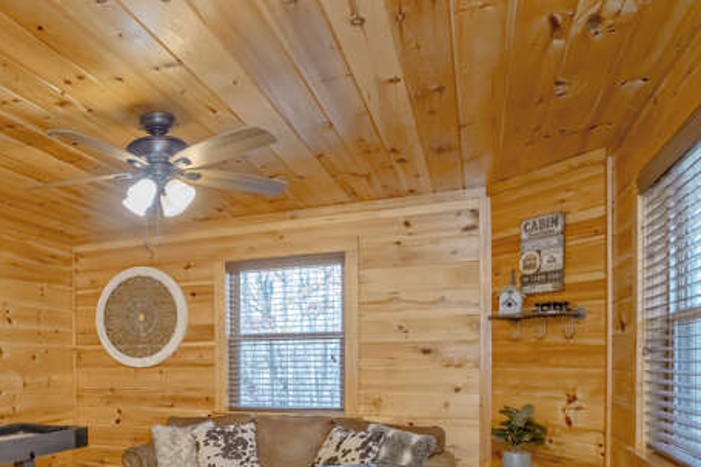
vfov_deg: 45.6
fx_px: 526
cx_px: 159
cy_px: 370
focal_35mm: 27
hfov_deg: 62.7
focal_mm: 16
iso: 1600
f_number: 6.3
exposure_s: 1/200
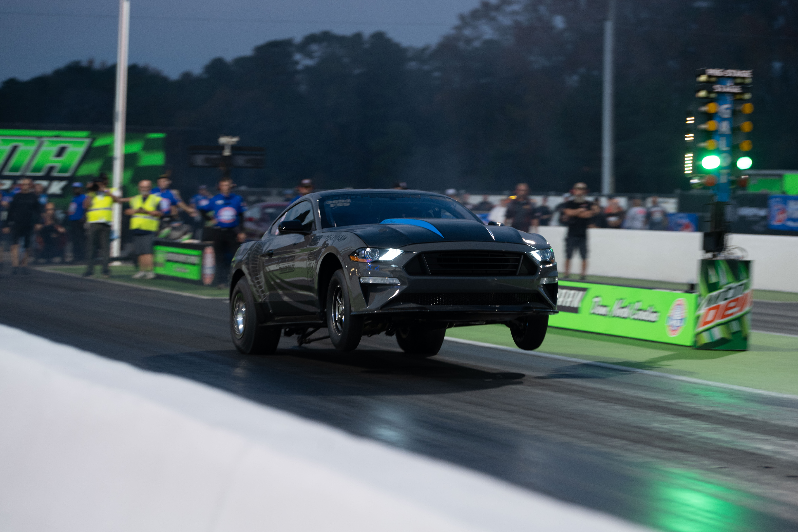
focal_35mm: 120
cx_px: 399
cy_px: 266
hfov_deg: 17.1
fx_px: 2660
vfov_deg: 11.4
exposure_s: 1/160
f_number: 3.5
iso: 800
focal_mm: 120
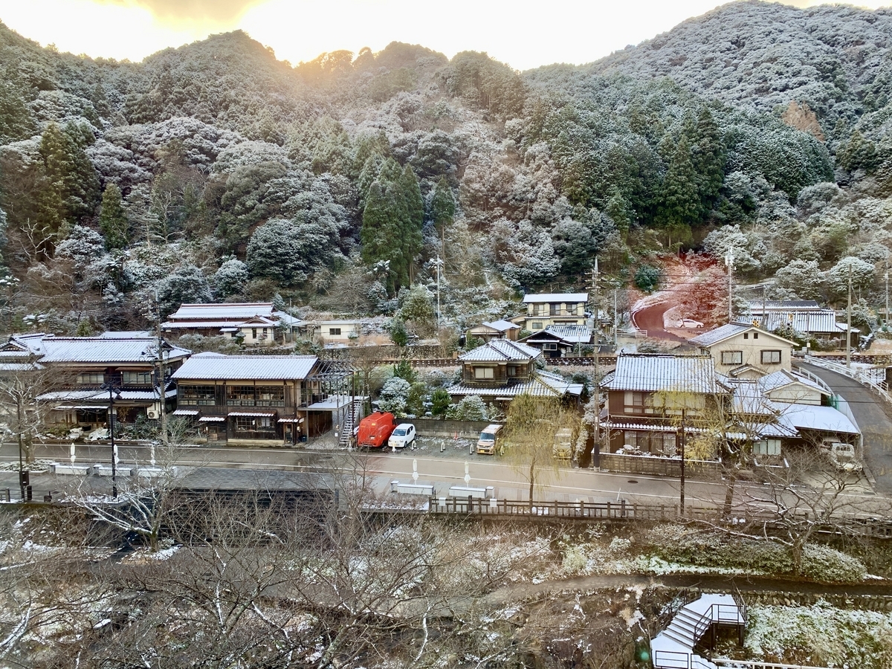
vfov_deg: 53.1
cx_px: 446
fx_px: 670
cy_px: 334
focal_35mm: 26
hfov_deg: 67.3
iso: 25
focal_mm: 4.25
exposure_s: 1/163
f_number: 1.8
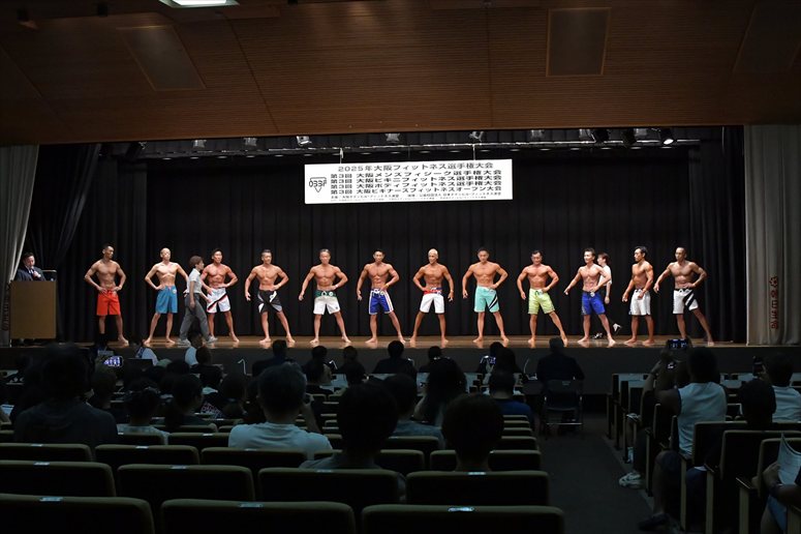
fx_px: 934
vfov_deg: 31.9
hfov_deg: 46.4
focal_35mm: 42
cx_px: 400
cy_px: 267
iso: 6400
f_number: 5.6
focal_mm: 28
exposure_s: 1/400
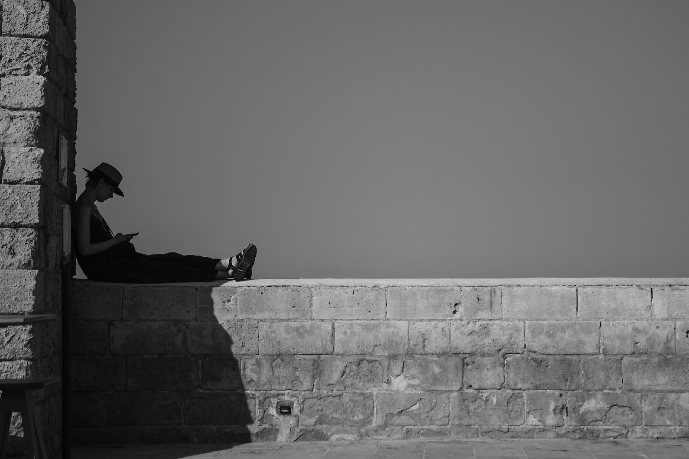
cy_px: 252
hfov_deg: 25.3
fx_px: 1531
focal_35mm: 80
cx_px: 400
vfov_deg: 17.1
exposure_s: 1/8000
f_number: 1.8
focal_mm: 35
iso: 80
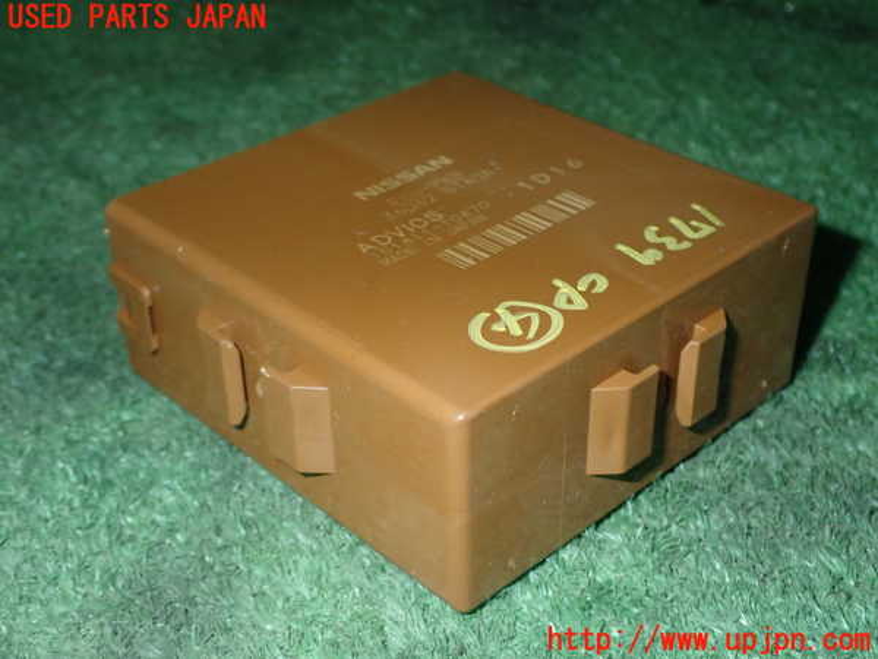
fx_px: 1268
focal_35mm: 50
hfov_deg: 38.2
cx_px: 439
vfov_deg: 29.1
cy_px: 330
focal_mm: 9.01
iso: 500
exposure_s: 1/50
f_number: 9
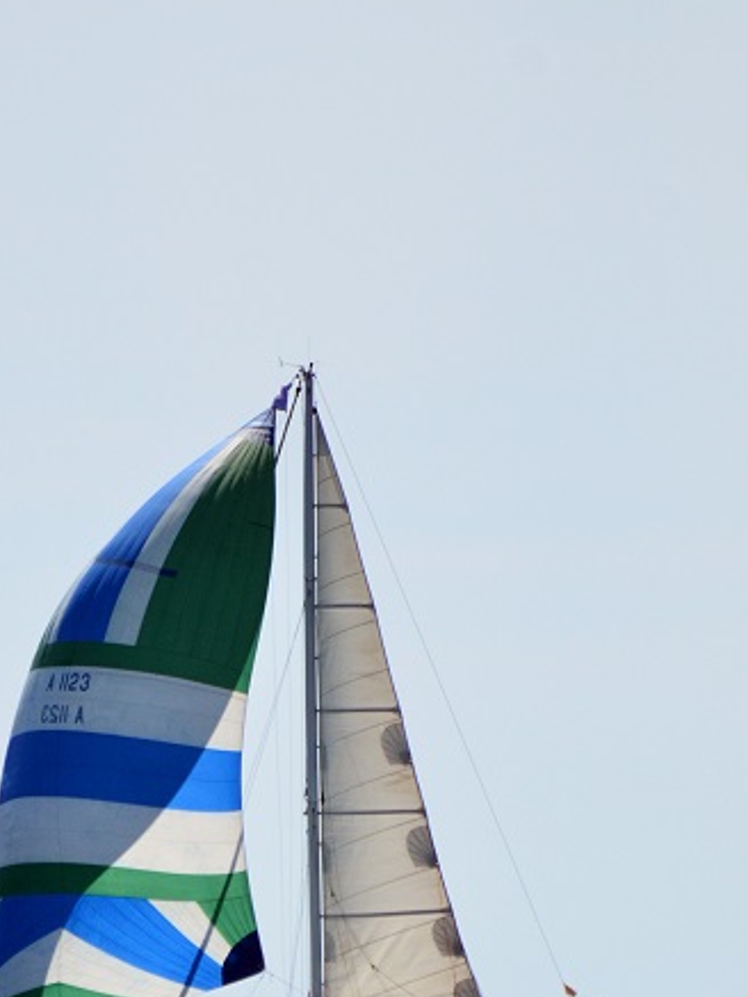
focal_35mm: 895
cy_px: 893
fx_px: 25774
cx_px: 73
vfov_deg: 2.2
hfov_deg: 1.7
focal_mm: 300
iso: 640
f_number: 5.6
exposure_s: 1/5000
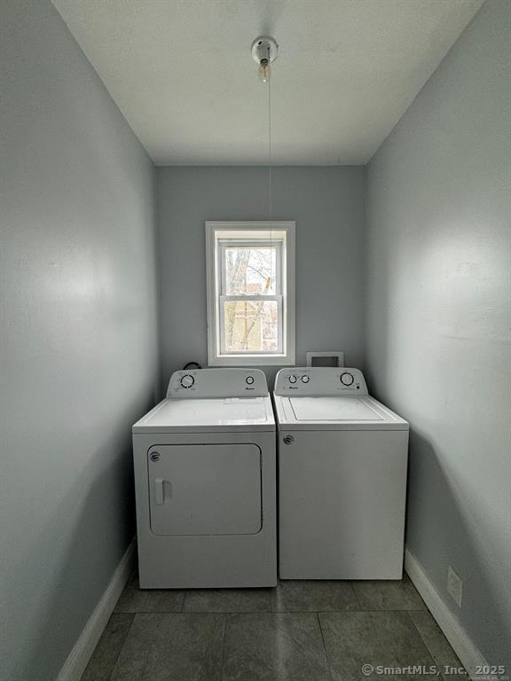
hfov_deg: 85.7
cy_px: 340
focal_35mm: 14
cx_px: 256
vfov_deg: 102.1
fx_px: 276
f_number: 2.2
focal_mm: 2.22
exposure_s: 1/99
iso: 125
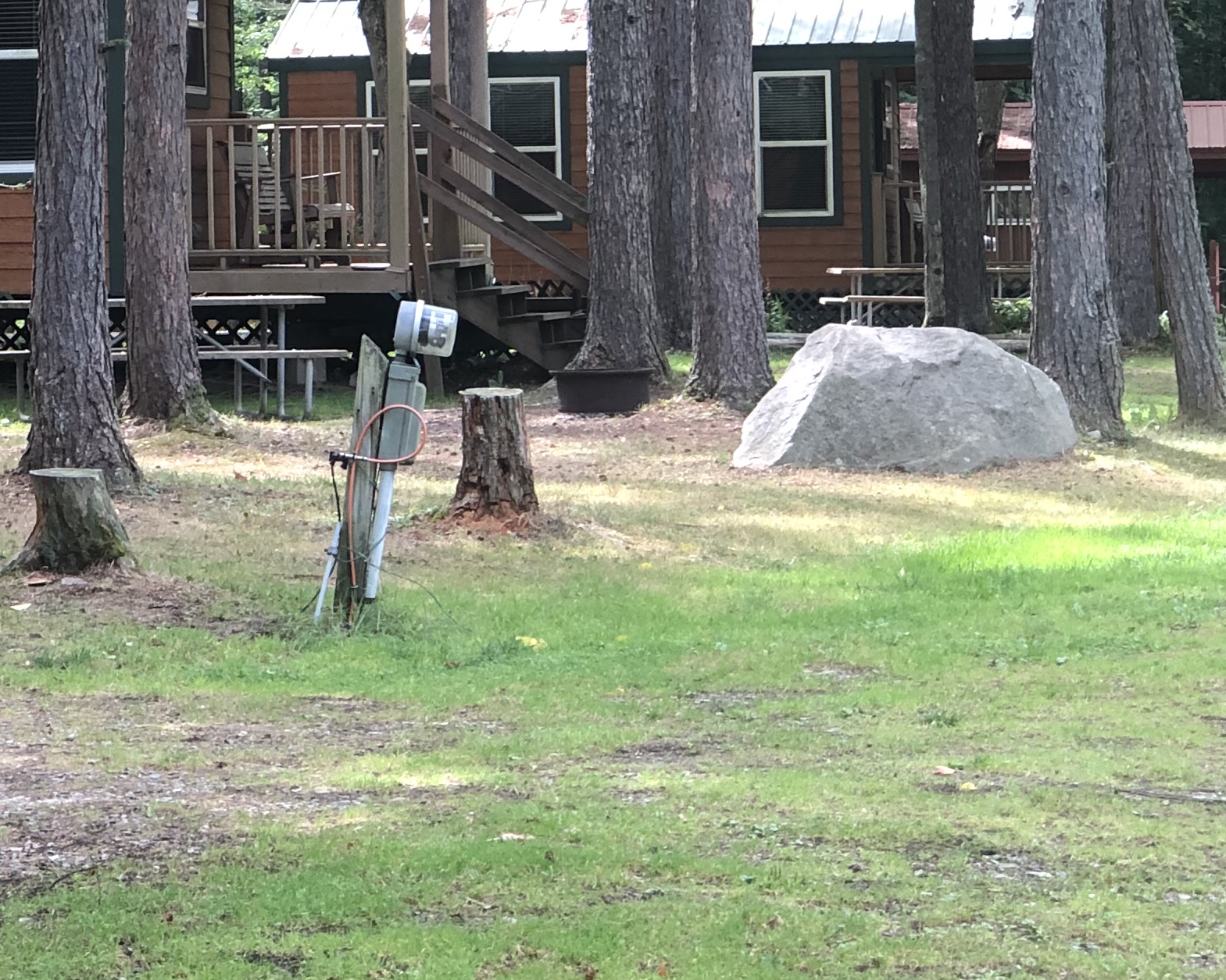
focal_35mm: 143
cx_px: 9
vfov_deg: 10.7
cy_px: -16
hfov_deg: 13.3
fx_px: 5188
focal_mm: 6.6
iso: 20
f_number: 2.8
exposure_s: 1/40
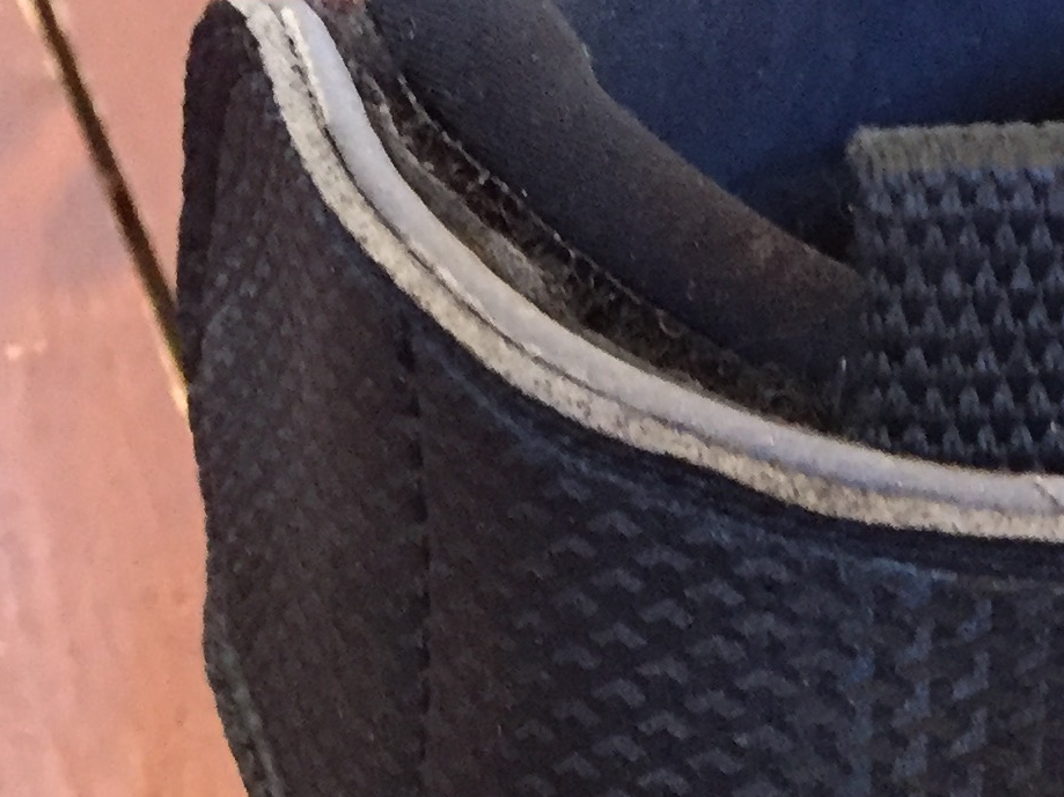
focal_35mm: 103
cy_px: 1136
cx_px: 1164
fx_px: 3166
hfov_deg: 18.4
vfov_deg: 13.6
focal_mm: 4.15
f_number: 2.2
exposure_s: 1/15
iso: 500
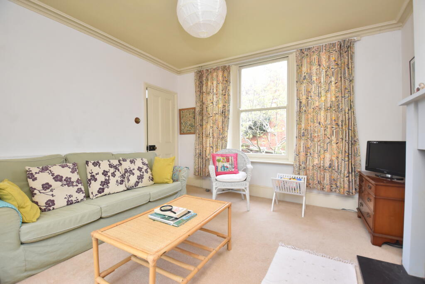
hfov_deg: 100.4
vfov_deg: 77.3
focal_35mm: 15
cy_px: 142
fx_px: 177
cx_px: 212
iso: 800
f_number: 4.5
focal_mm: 10
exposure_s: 1/160
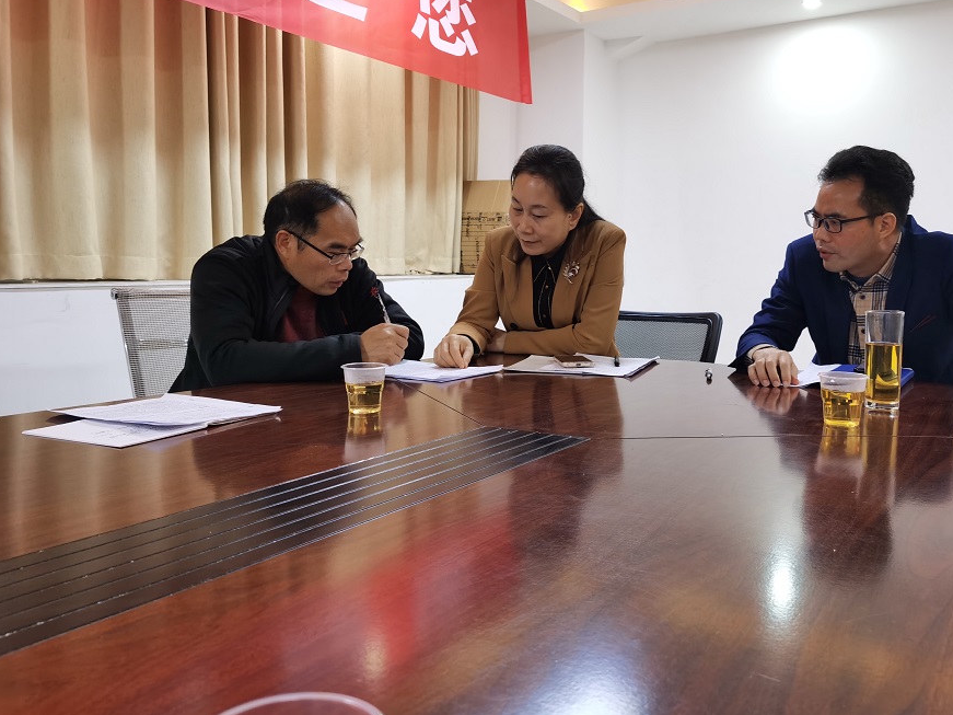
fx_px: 853
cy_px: 309
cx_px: 542
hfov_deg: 58.1
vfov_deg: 45.3
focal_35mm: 31
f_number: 1.6
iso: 200
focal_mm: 5.56
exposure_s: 1/50
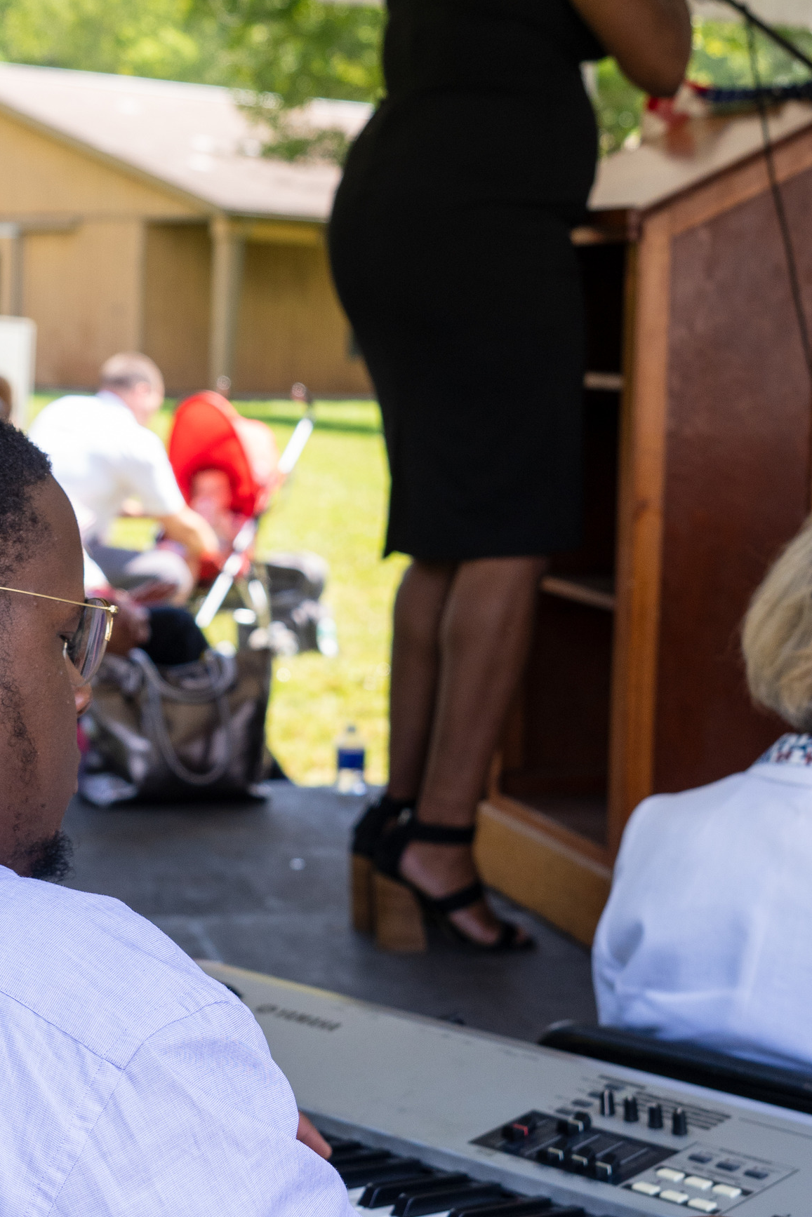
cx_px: 374
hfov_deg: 16.5
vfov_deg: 24.5
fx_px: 2807
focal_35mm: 83
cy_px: 591
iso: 800
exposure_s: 1/500
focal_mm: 48
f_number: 6.3
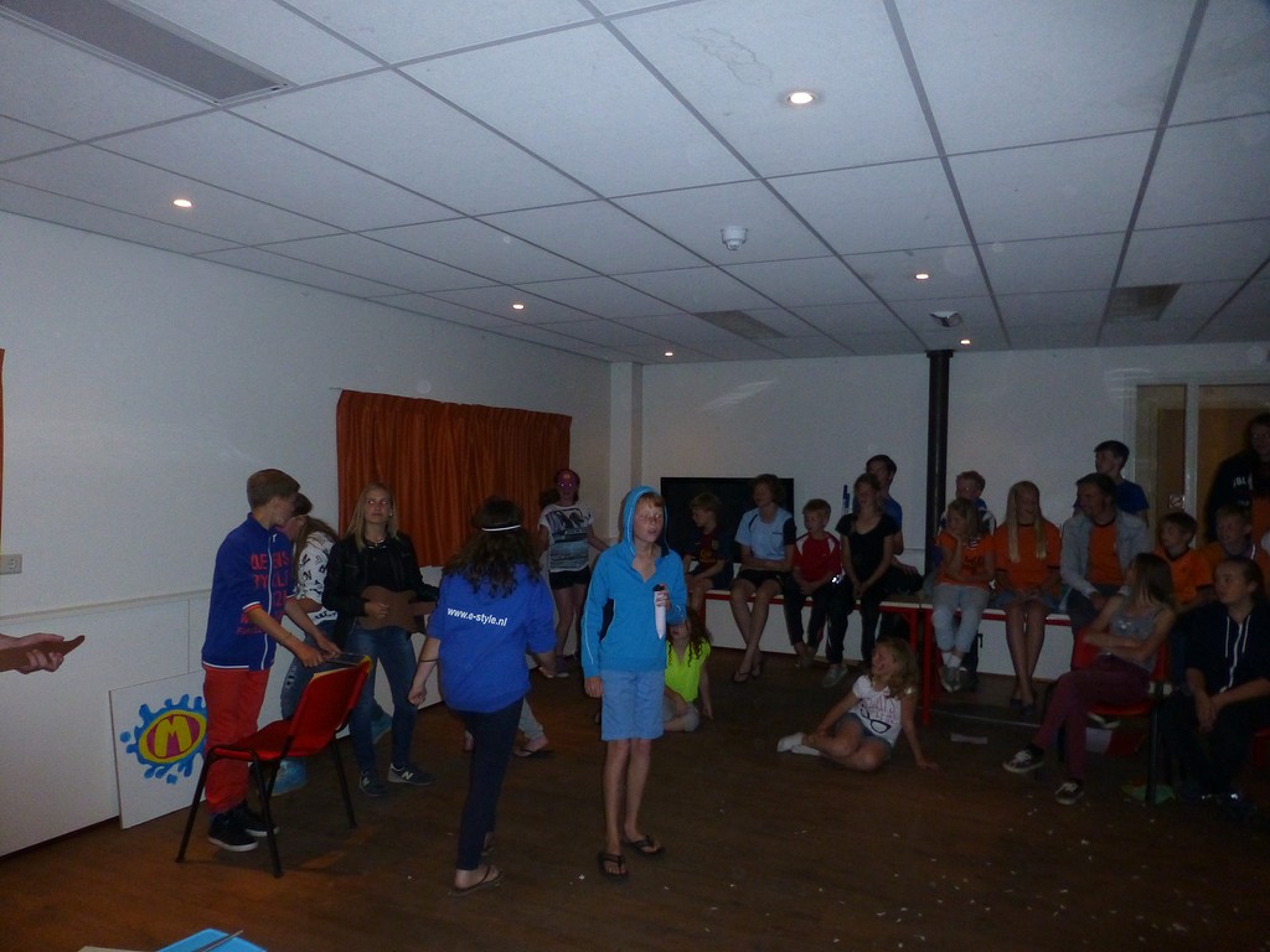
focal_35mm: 24
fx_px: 881
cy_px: 476
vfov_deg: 56.8
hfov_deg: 71.6
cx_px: 635
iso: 500
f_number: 3.3
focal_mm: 4.3
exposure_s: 1/60
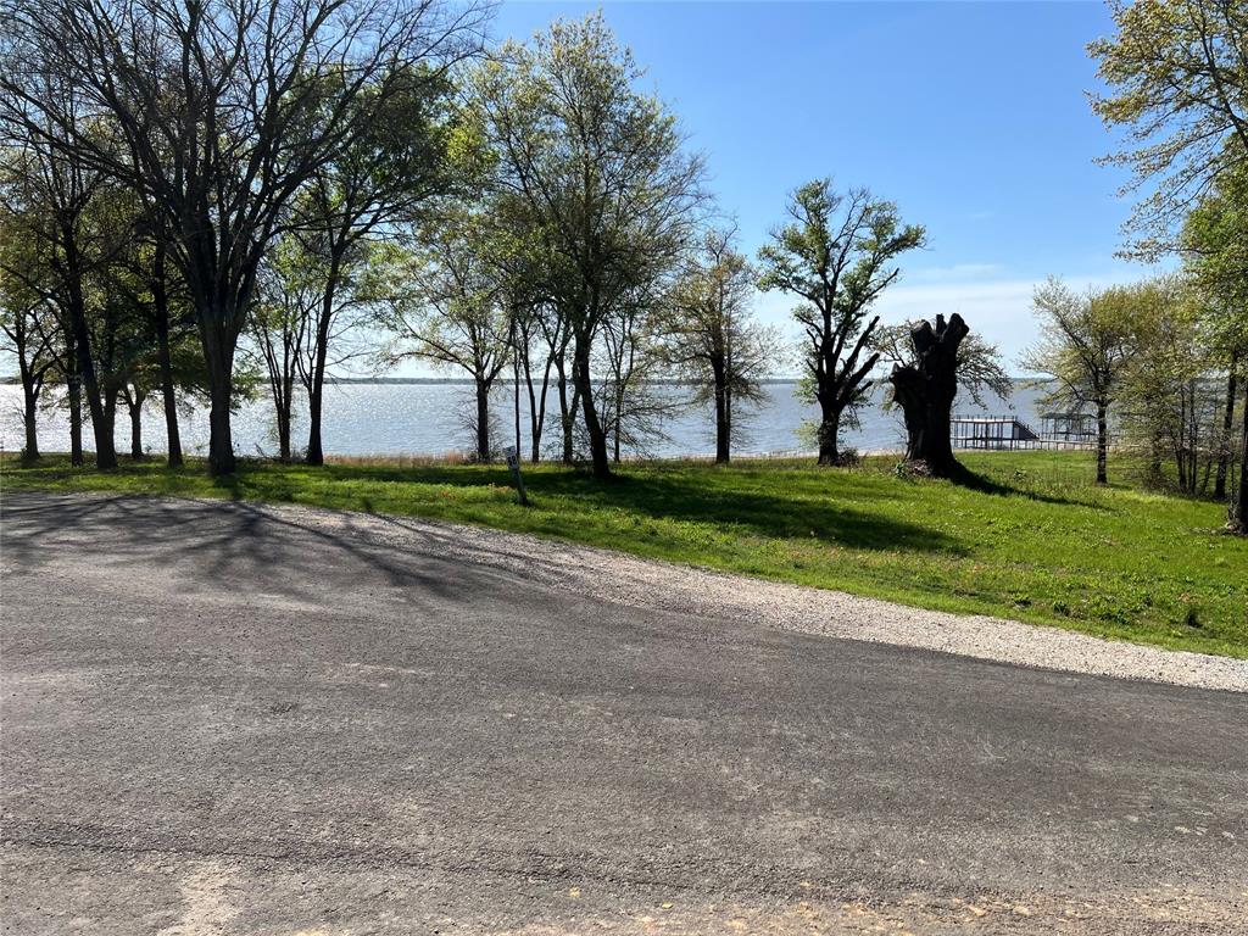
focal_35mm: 26
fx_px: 937
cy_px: 468
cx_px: 624
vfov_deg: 53.1
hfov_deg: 67.3
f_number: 1.5
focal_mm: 5.7
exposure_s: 1/4444
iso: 50
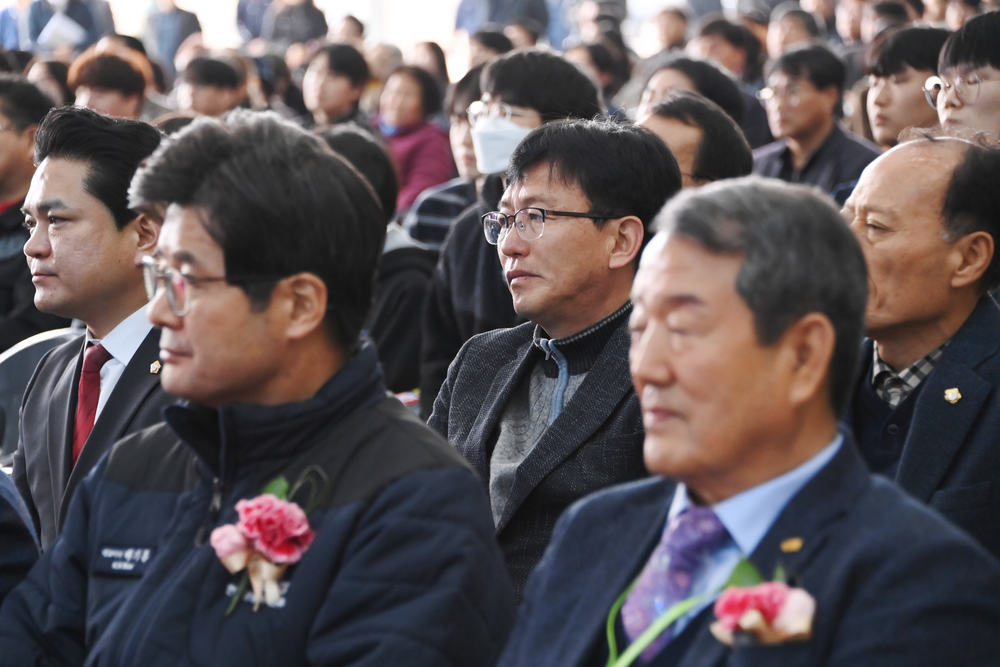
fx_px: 4027
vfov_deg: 9.5
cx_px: 500
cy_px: 334
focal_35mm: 145
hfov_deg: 14.2
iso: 3200
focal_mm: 145
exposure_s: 1/250
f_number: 5.6
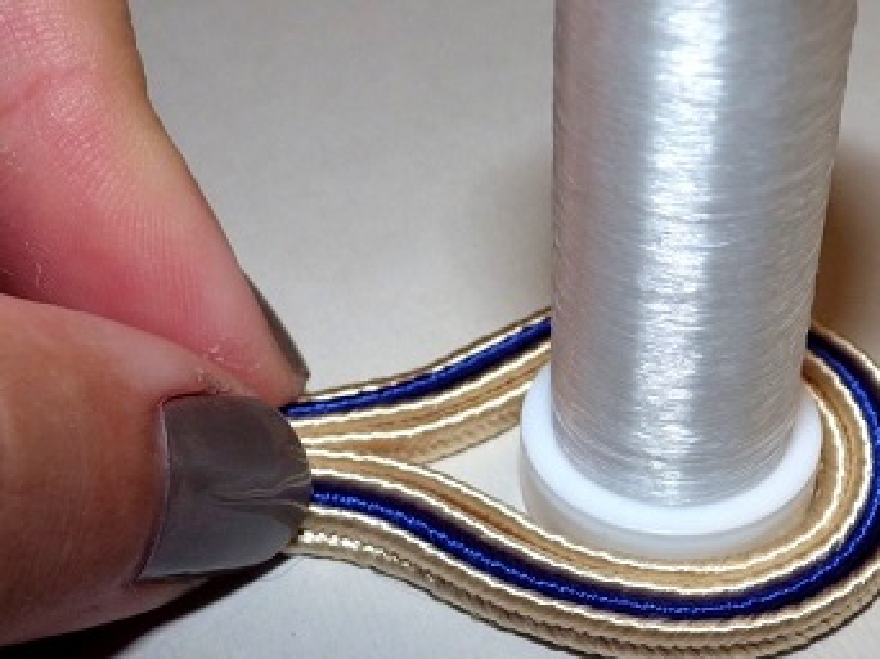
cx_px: 607
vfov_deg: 20.3
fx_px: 1829
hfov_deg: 26.8
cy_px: 497
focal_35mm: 72
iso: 100
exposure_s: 1/100
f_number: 11.3
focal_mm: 7.4
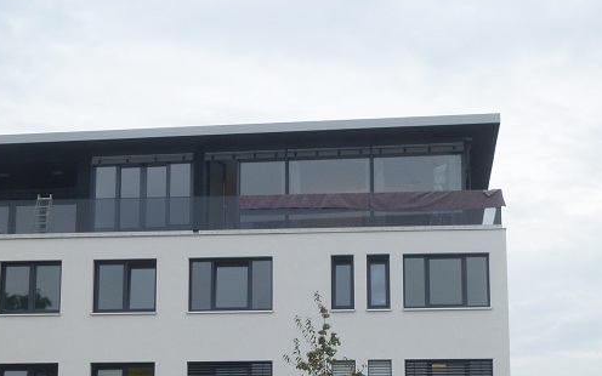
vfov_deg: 19.6
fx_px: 1066
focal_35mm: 65
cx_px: 278
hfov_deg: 31.5
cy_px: 353
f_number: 3.8
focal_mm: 6.8
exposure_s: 1/100
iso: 100
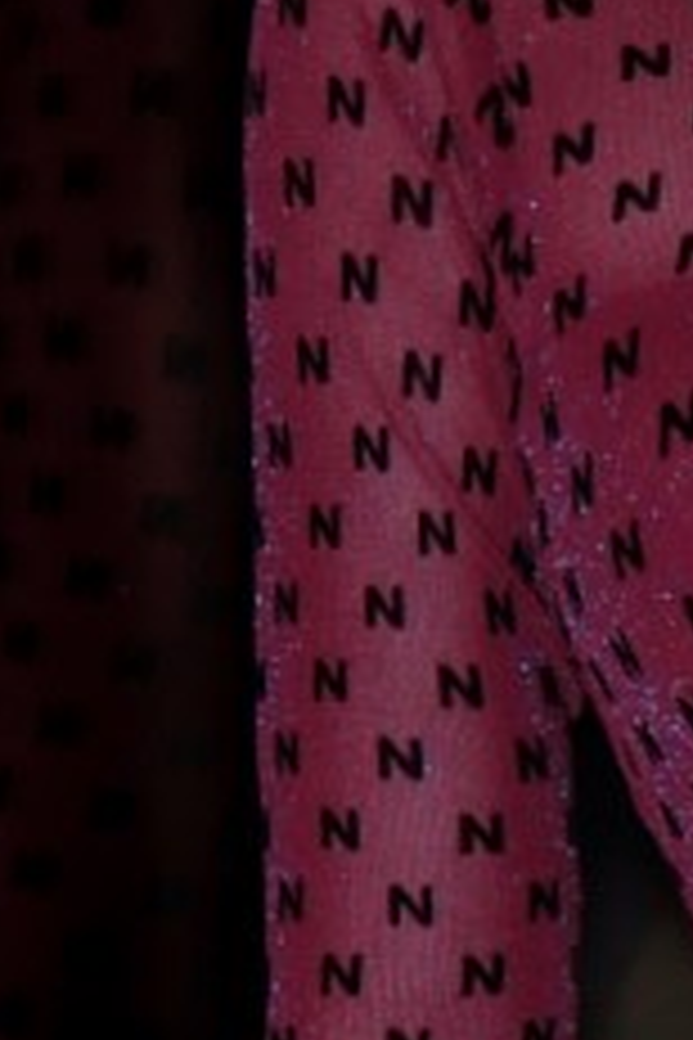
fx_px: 10336
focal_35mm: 358
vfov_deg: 5.7
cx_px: 837
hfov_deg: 3.8
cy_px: 954
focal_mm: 34
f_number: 2.8
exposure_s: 1/60
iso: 200
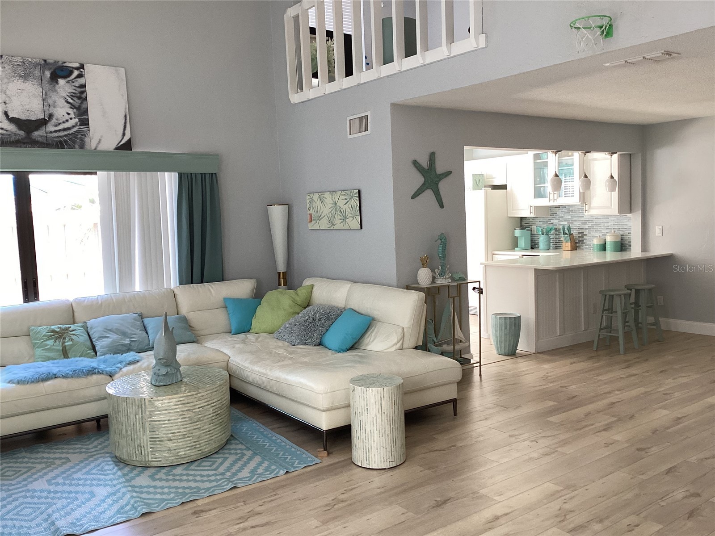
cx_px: 358
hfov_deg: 58.4
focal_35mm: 31
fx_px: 640
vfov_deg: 45.4
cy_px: 268
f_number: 2.4
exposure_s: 1/60
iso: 100
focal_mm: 3.3
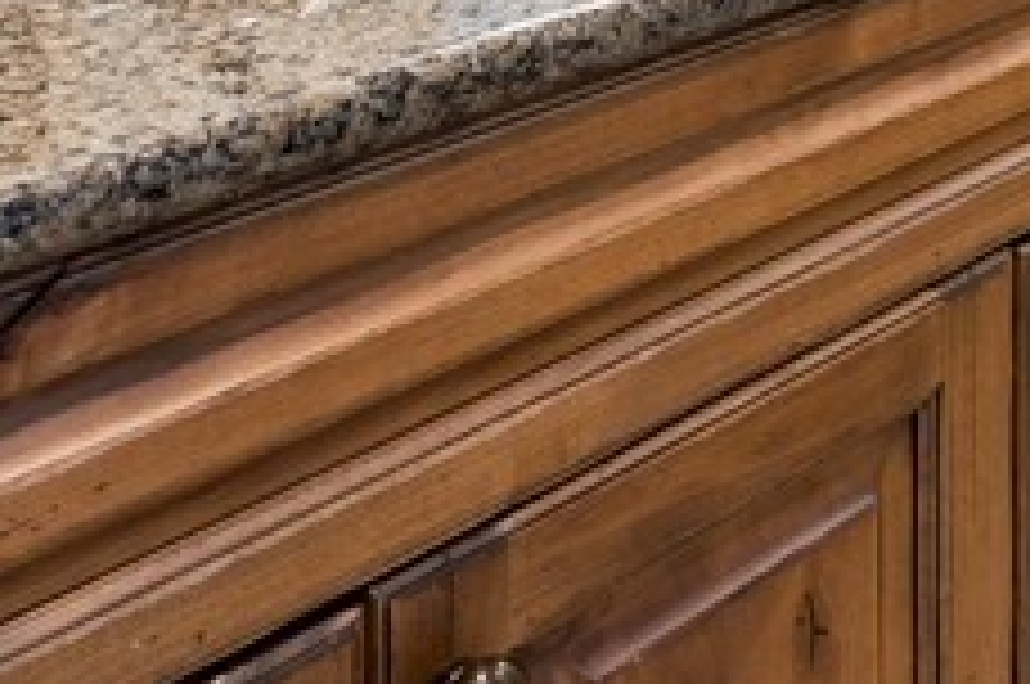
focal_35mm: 63
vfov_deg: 17.3
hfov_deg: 25.0
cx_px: 1516
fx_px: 1800
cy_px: -572
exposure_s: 1/2.5
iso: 200
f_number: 8
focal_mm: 16
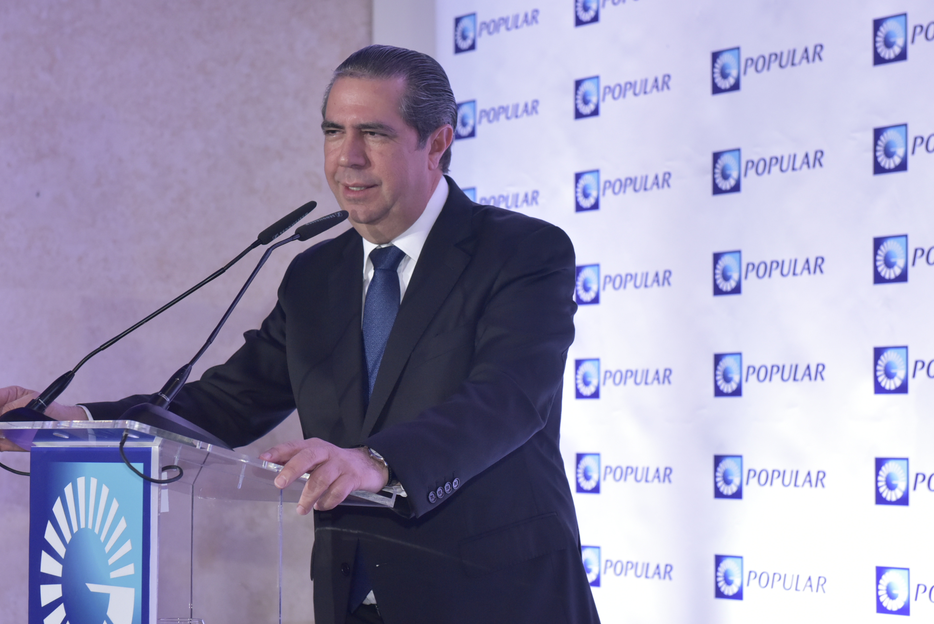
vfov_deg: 15.0
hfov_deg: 22.4
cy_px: 330
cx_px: 457
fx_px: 2361
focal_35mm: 91
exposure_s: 1/125
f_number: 6.3
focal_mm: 70
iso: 3200
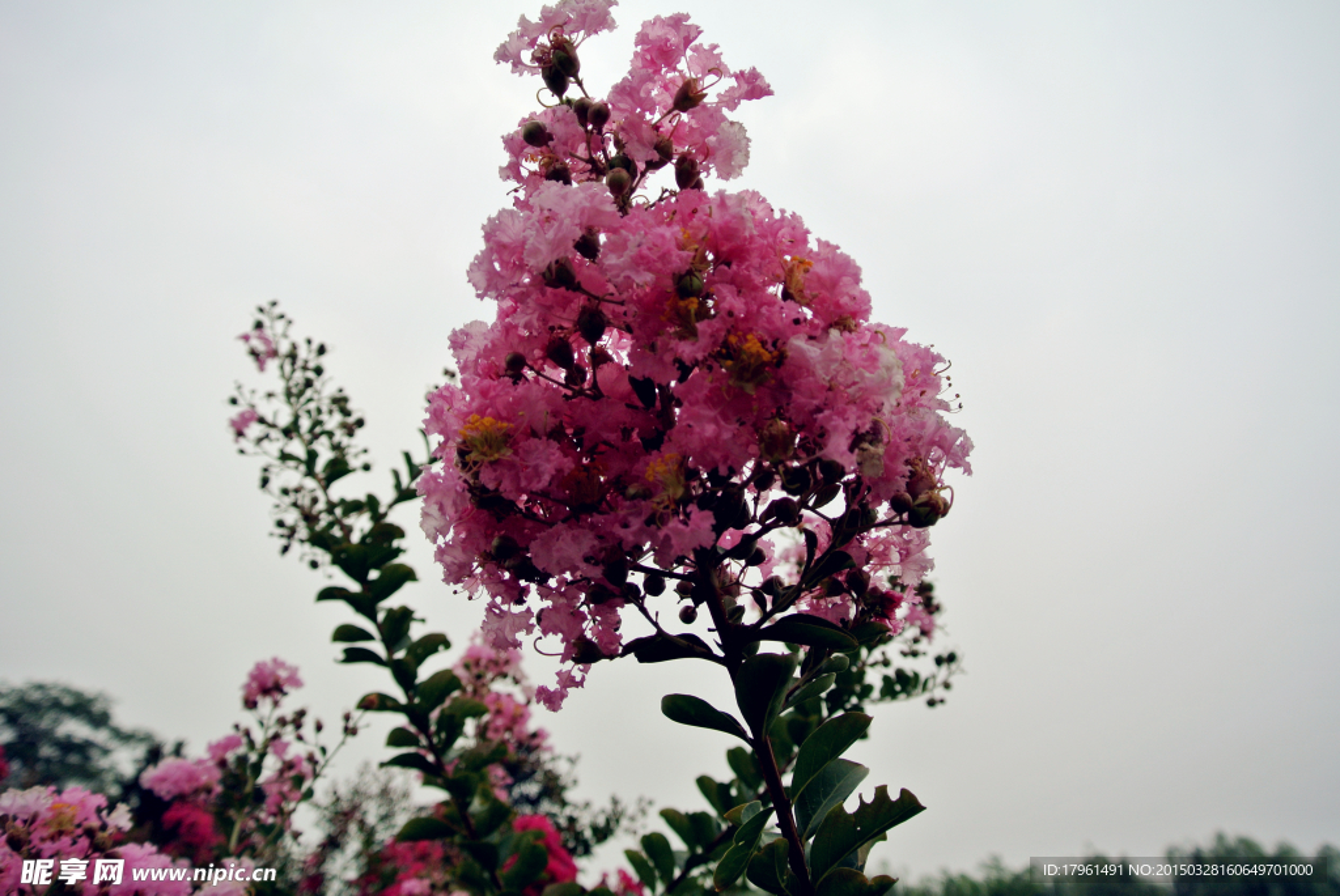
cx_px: 670
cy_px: 448
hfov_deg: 63.6
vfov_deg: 45.1
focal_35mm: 29
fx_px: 1080
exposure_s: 1/500
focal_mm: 11
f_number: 4
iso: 100
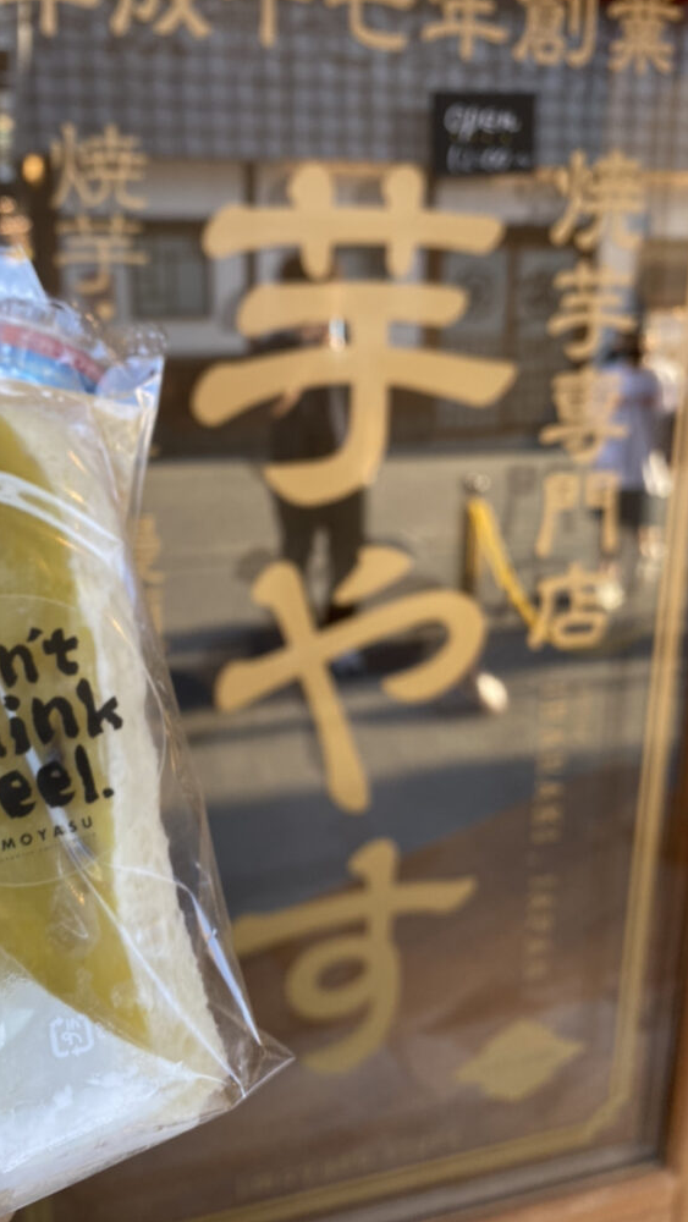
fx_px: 940
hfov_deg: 40.1
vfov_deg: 66.0
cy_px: 598
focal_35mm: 29
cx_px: 280
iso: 32
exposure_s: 1/203
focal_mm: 4.25
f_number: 1.8
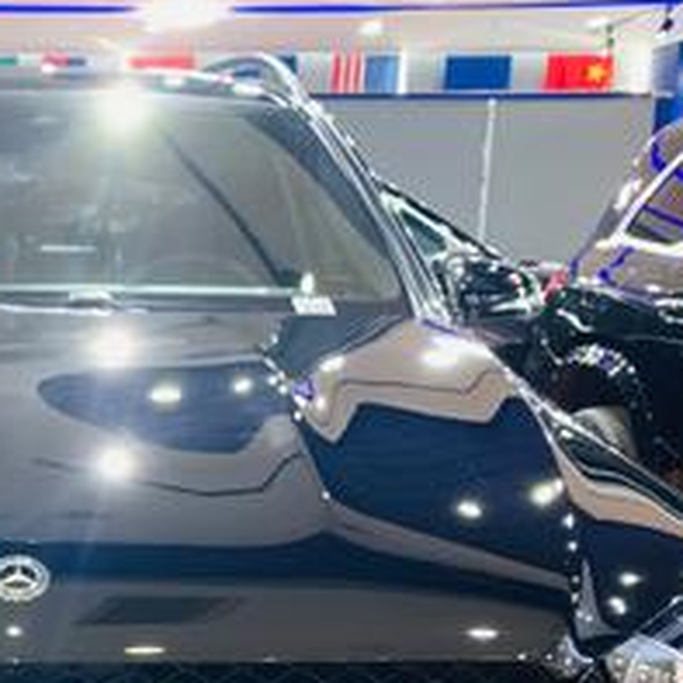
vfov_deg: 25.8
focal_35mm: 64
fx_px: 1429
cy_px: 641
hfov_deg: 25.3
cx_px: -31
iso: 400
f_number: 1.8
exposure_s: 1/35
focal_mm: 4.25
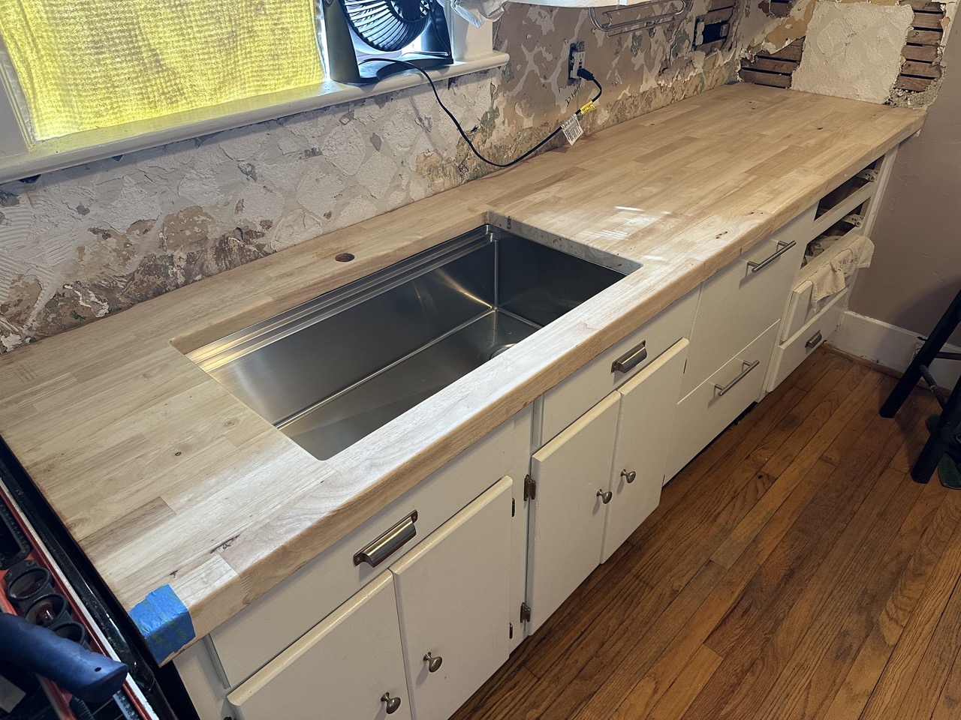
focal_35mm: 24
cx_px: 480
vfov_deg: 56.8
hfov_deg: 71.6
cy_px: 360
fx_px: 666
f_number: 1.78
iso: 250
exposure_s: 1/60
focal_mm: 6.86
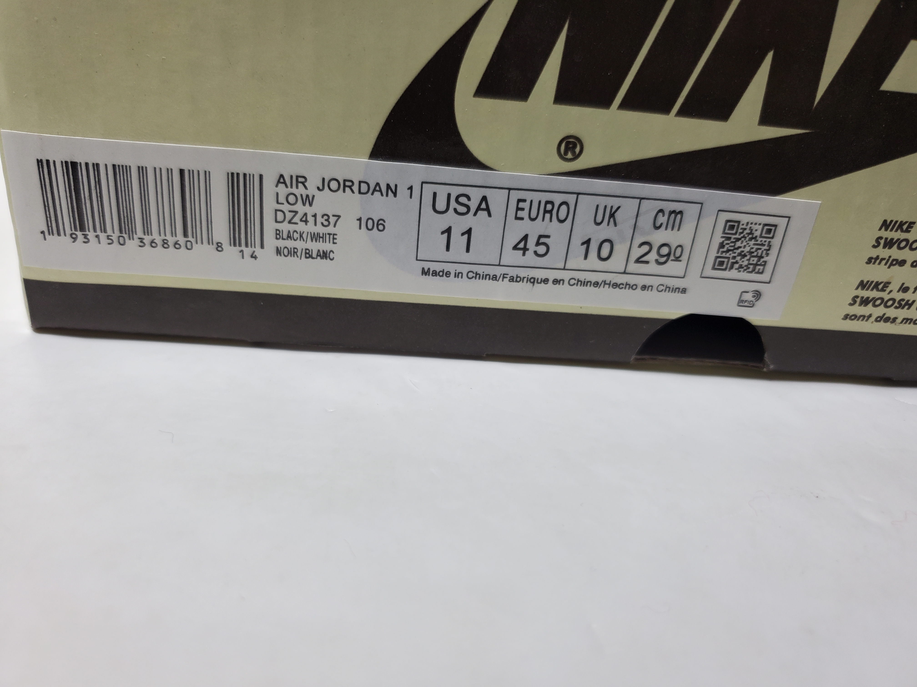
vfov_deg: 53.1
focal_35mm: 26
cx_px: 458
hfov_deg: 67.3
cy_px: 344
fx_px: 689
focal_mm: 4.3
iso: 50
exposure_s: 1/391
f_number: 1.5
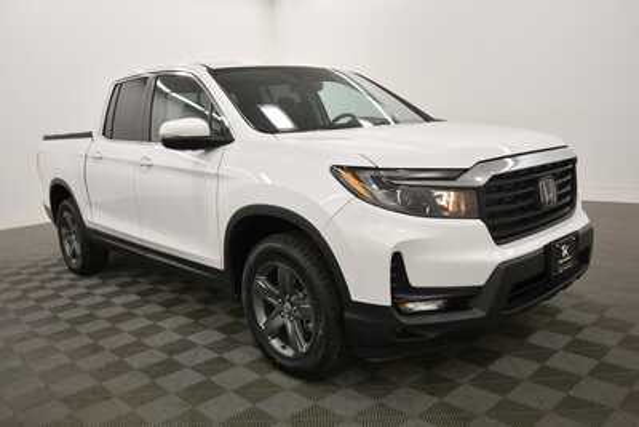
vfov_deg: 43.6
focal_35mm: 30
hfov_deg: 61.9
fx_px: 533
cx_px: 320
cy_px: 214
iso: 800
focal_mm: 20
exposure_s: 1/200
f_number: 5.6
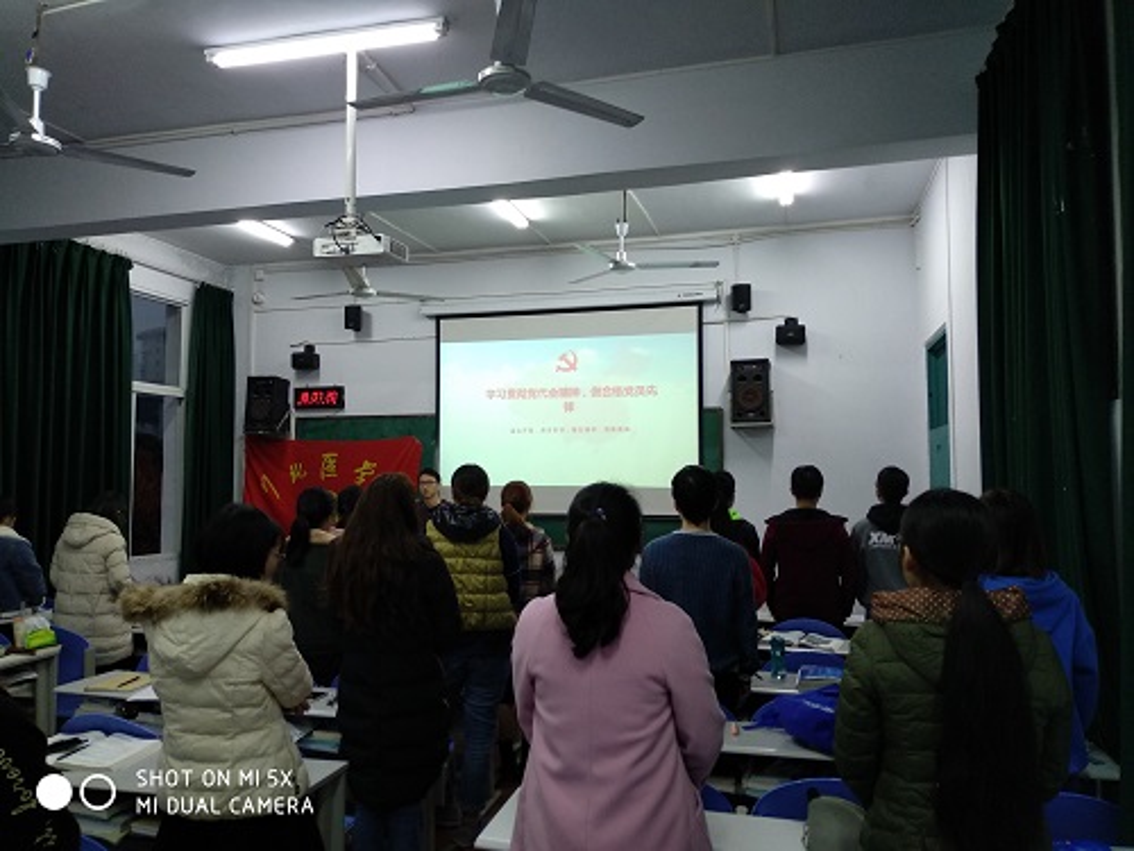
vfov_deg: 53.1
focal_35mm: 26
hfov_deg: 67.3
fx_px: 852
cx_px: 567
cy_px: 426
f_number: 2.2
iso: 320
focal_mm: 3.83
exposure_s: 1/25
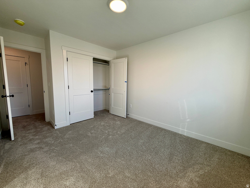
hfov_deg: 102.1
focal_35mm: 14
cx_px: 125
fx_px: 101
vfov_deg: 85.7
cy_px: 94
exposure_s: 1/188
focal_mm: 2.22
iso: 50
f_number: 2.2
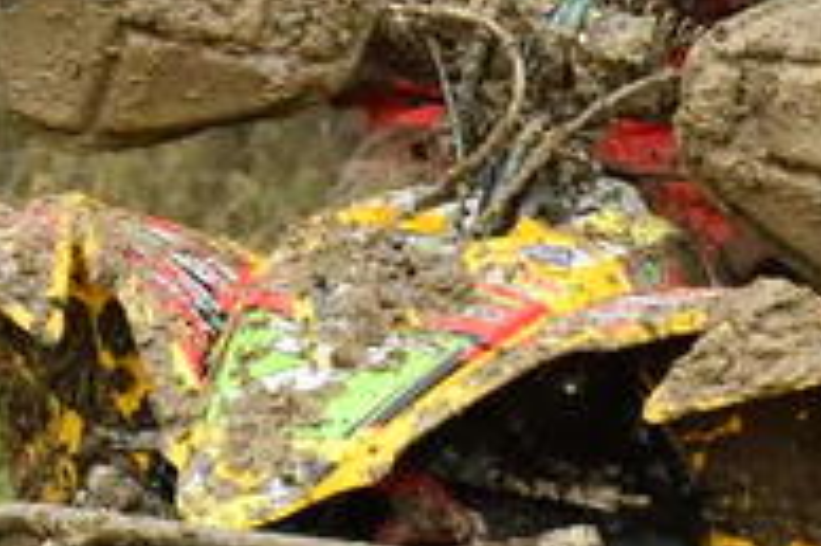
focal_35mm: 980
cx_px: 552
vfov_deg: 1.4
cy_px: 474
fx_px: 22330
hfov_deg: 2.1
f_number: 5.6
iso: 1250
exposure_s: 1/1000
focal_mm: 130
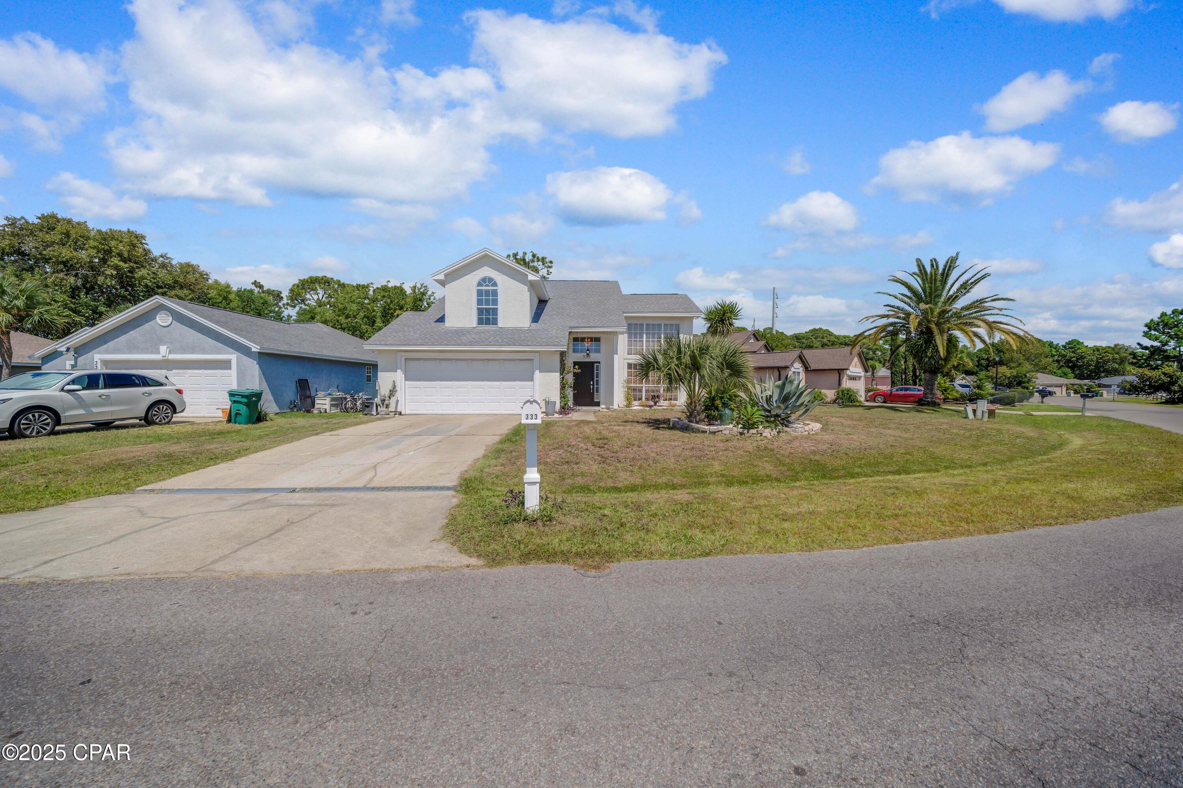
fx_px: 394
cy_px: 394
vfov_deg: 90.0
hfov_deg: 112.6
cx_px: 592
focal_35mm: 12
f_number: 5.6
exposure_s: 1/1250
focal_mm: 12
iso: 100
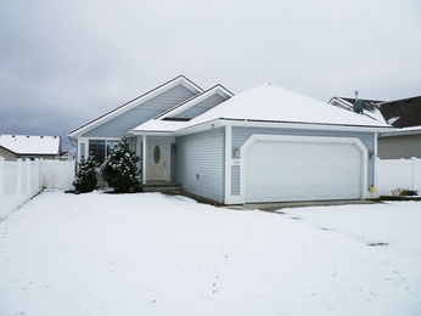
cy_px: 158
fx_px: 353
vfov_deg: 48.3
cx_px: 210
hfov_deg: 61.6
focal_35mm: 29
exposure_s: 1/400
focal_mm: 5.2
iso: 80
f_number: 3.3
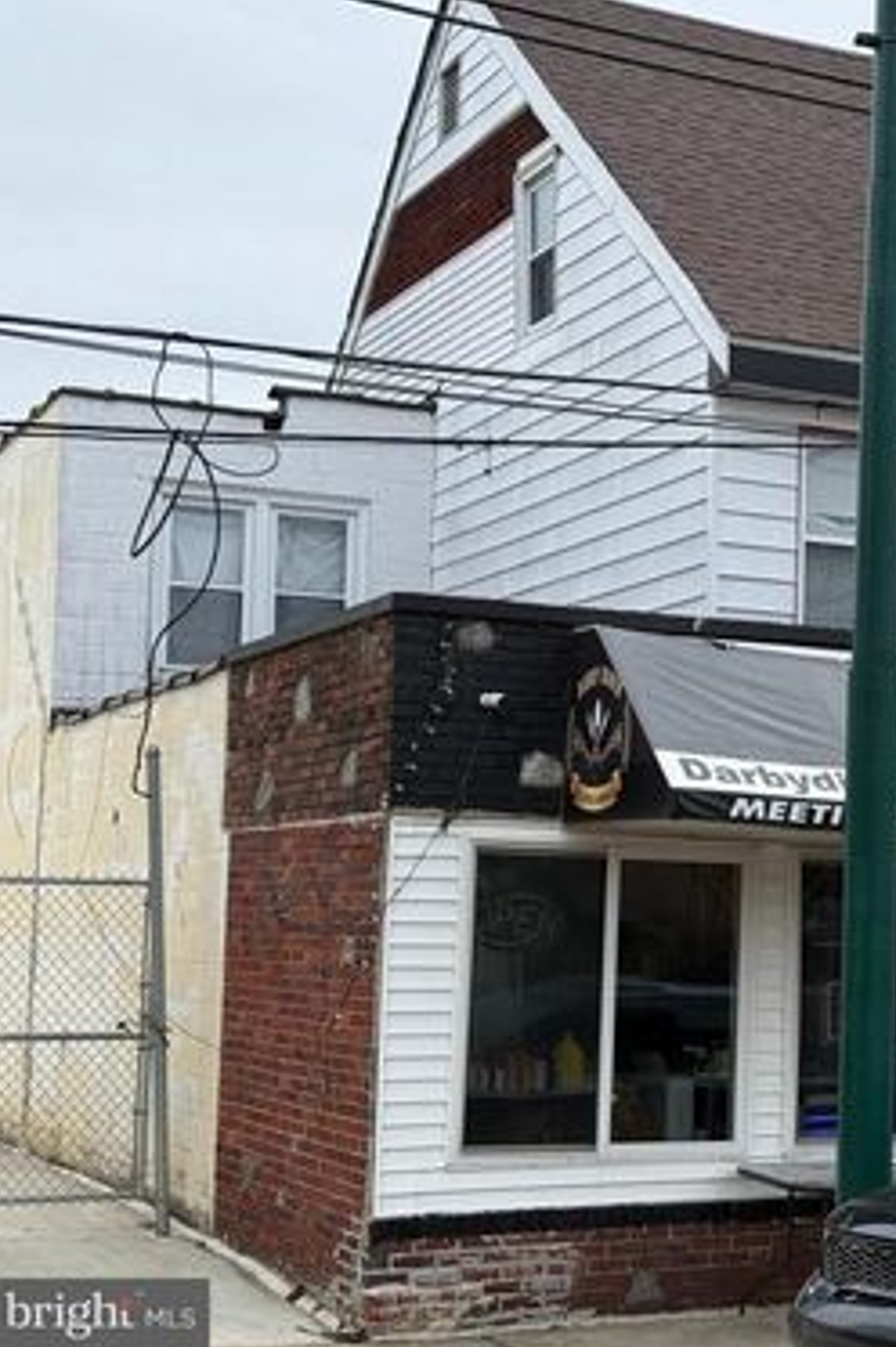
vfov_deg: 30.1
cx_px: 892
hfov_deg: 19.7
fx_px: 2506
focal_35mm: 67
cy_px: 674
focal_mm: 6.76
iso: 64
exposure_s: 1/1931
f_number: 1.78
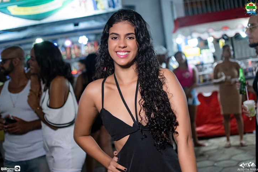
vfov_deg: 25.3
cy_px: 87
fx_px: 384
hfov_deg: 37.2
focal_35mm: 54
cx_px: 129
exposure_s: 1/800
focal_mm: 35
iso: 2500
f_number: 2.2
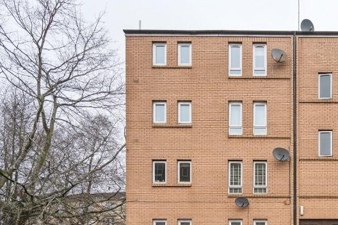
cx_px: 287
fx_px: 310
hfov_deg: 52.1
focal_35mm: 33
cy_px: 193
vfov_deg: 37.9
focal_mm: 17
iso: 800
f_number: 4
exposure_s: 1/1250
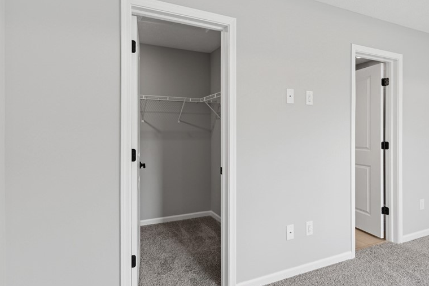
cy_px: 126
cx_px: 204
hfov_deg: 83.9
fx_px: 238
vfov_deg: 61.7
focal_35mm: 20
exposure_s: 1/20
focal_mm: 14
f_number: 6.7
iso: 100
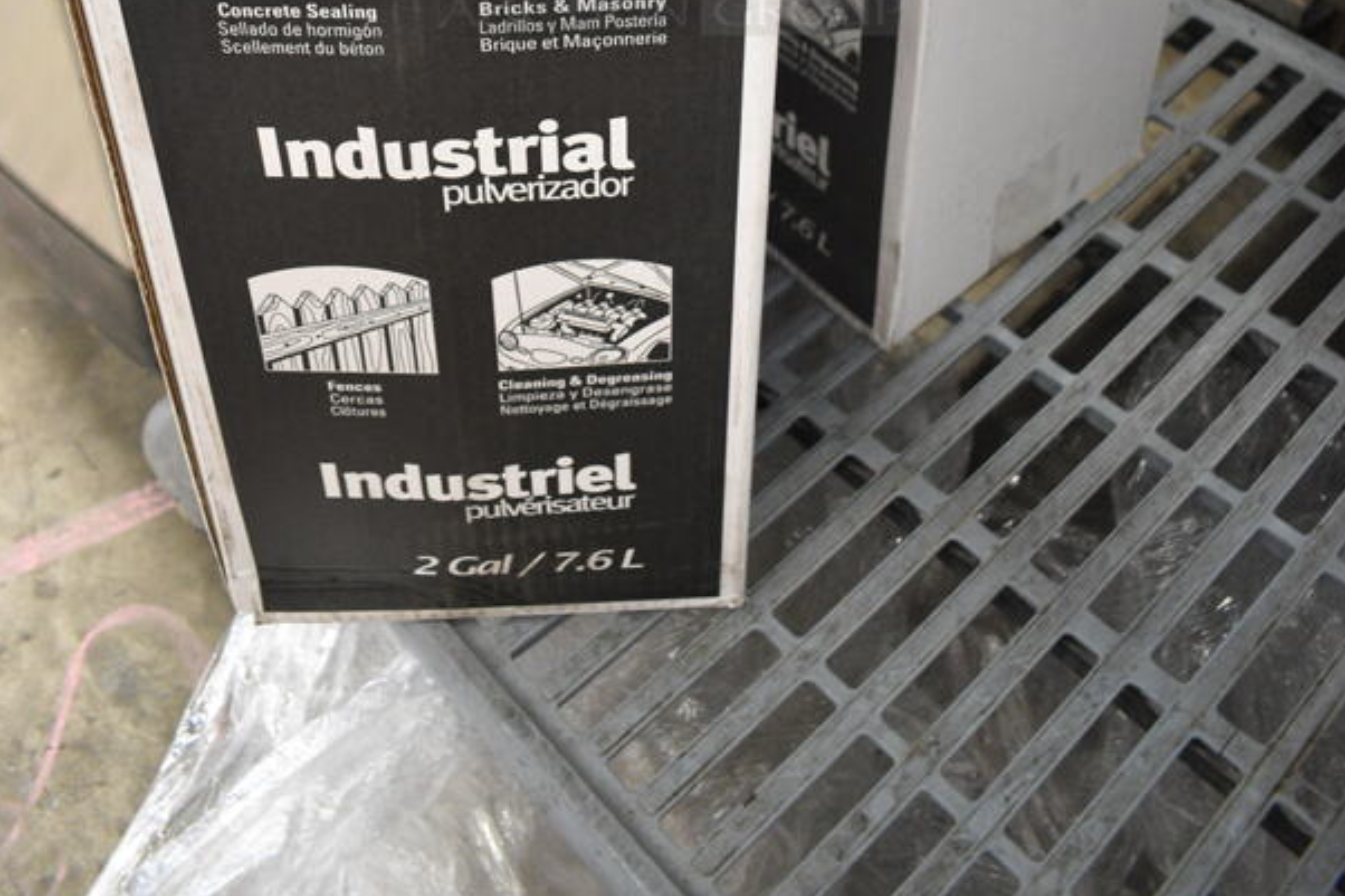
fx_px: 1531
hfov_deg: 47.4
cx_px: 675
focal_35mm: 41
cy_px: -82
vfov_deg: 29.5
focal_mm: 18
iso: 2000
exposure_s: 1/30
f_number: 3.5
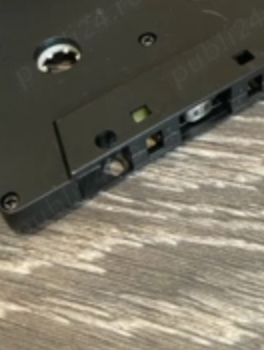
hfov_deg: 25.7
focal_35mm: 57
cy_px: 60
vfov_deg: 32.6
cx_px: 118
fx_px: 578
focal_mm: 4.25
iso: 250
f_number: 1.8
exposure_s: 1/60
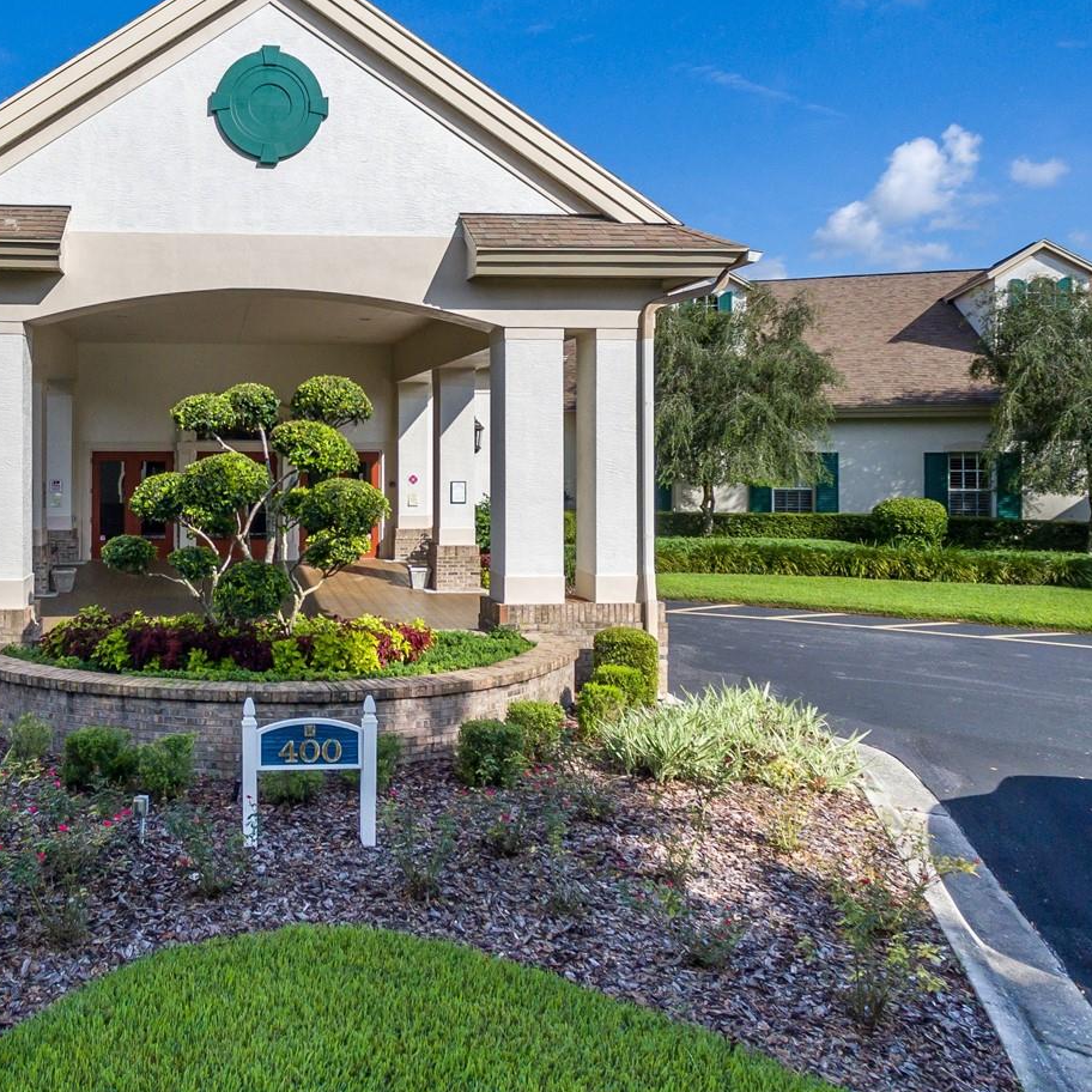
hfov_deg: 50.6
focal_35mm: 31
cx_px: 290
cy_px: 440
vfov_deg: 52.2
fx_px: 1106
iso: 100
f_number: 2.8
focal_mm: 3.61
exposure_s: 1/1400
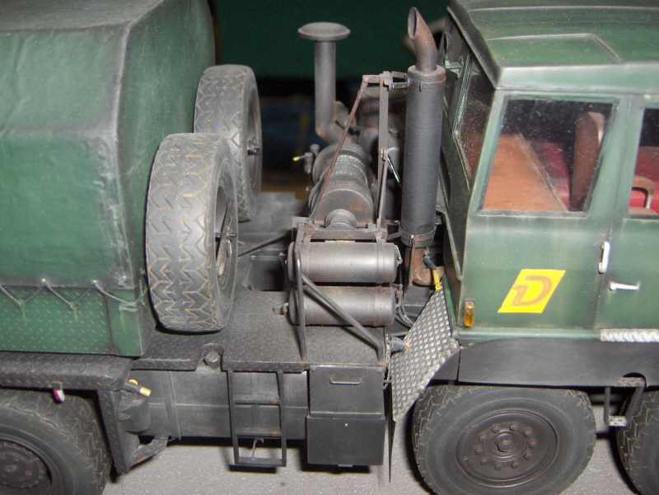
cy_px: 248
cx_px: 330
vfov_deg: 36.8
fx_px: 742
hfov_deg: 47.9
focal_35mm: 39
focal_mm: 8
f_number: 2.8
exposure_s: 1/60
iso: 100
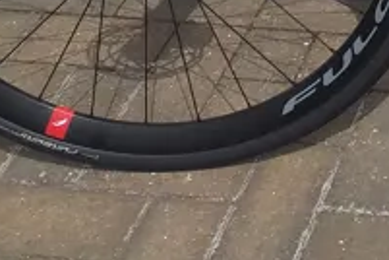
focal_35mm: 112
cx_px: 590
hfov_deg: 16.6
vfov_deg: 11.2
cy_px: -243
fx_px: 1210
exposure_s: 1/2179
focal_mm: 3.6
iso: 40
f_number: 1.9
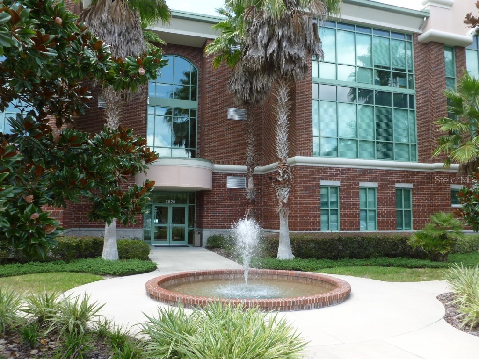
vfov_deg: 49.7
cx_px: 240
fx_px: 387
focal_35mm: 28
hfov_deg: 63.4
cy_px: 180
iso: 100
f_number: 3.3
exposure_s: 1/200
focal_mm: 5
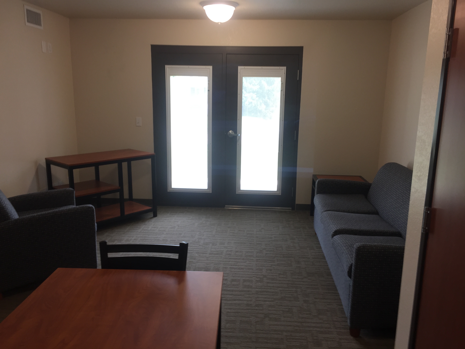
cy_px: 174
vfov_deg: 48.2
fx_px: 390
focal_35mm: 29
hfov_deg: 61.7
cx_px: 232
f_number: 2.2
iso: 32
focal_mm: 4.15
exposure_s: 1/40
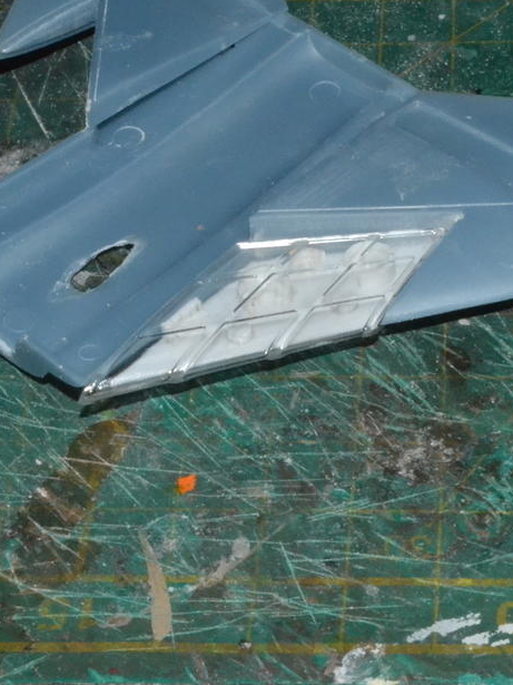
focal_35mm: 107
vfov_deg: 18.4
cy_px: 275
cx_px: 235
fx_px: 2115
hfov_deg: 13.8
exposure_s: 1/60
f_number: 32
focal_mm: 38
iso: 3200
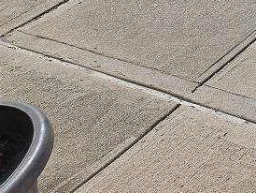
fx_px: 651
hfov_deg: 18.7
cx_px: 419
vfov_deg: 14.7
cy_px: -155
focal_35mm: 88
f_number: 1.8
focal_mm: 5.4
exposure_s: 1/2621
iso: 25
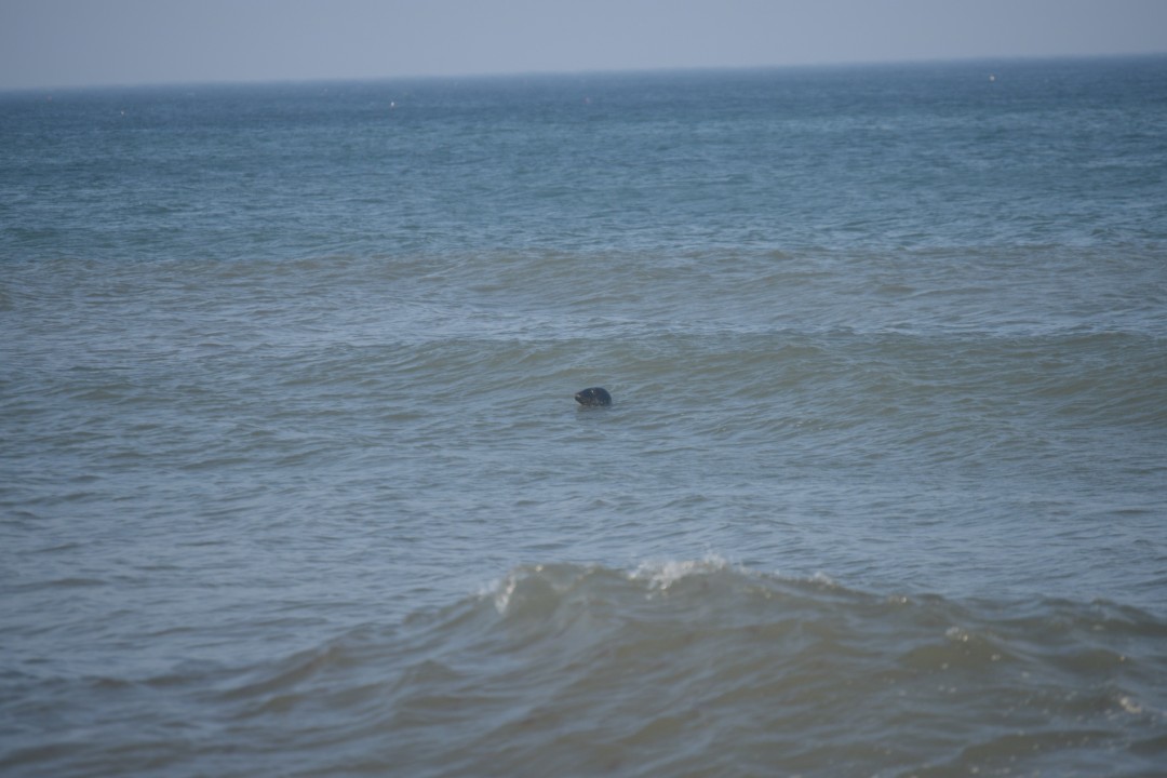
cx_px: 584
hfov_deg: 6.9
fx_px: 9724
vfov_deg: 4.6
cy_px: 389
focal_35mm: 300
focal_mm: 200
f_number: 5.6
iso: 200
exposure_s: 1/1000
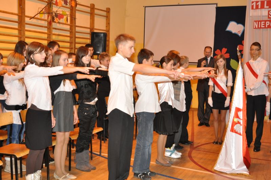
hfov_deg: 46.5
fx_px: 316
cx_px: 136
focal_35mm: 42
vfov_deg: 31.8
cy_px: 90
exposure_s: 1/60
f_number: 5.6
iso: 800
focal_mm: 28
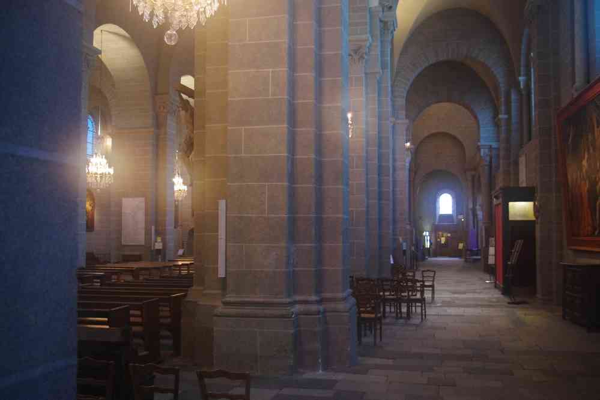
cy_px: 200
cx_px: 300
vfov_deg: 38.4
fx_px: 575
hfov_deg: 55.1
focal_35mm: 34
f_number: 4
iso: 3200
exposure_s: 1/6
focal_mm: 23
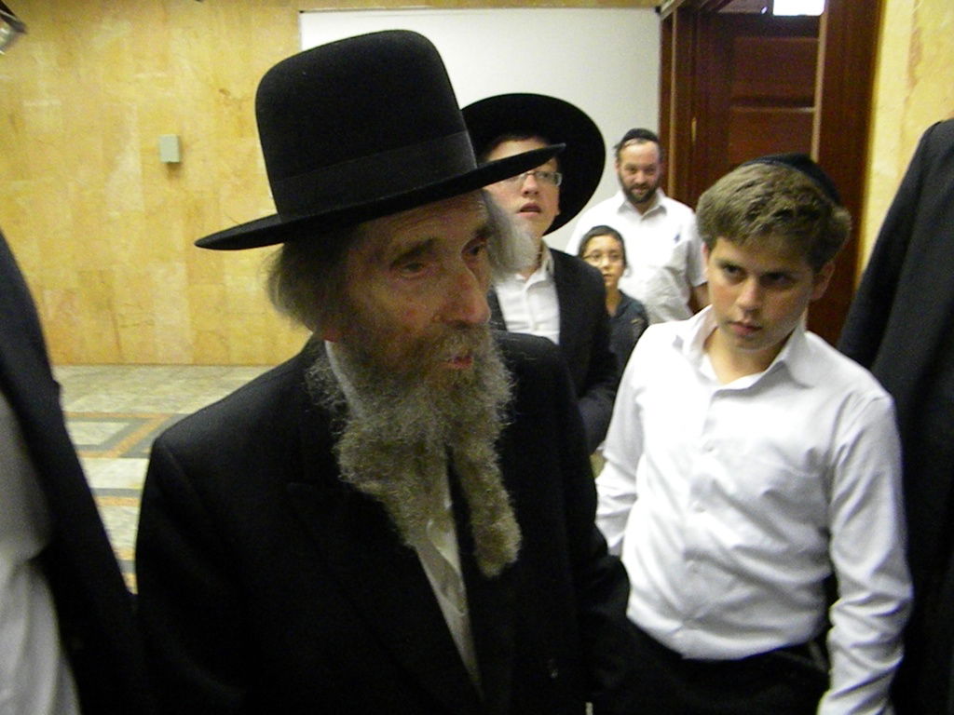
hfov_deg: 63.4
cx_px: 477
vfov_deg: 49.7
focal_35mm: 28
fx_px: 772
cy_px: 358
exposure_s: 1/106
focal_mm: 5
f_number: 3.5
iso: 2022
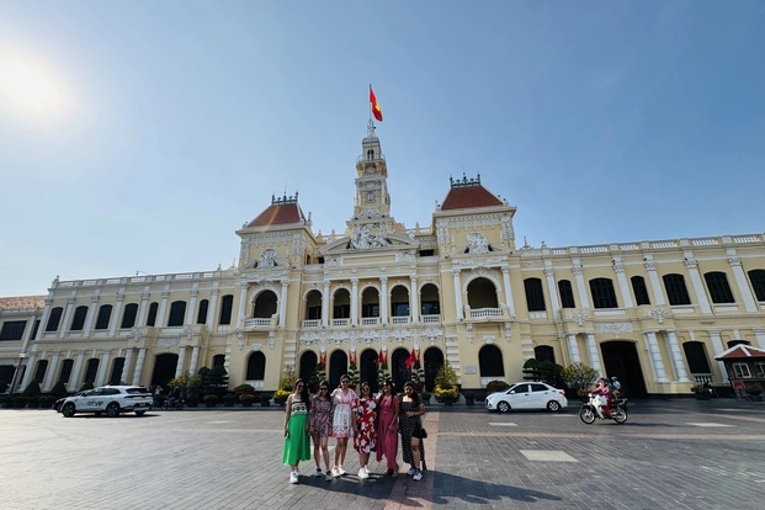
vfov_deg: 77.0
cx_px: 378
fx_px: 319
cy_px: 285
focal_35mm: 15
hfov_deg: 100.4
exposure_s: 1/2874
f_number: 2.2
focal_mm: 2.22
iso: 50
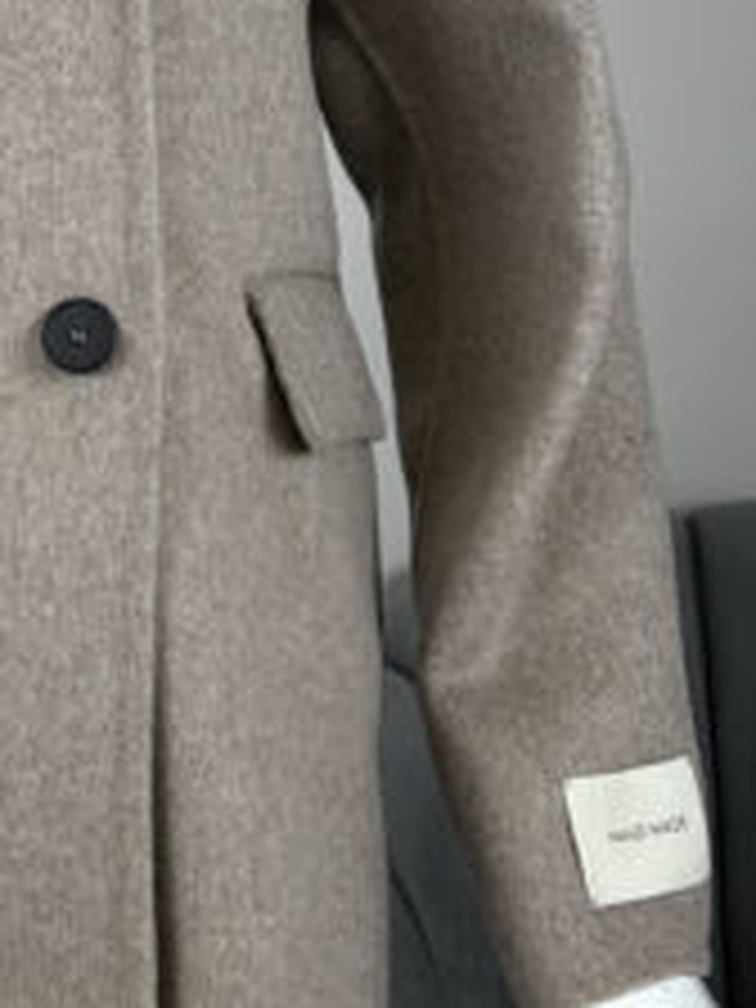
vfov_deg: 20.5
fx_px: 2708
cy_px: 40
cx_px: -54
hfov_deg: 15.5
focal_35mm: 93
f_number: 1.5
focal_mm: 5.7
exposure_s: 1/100
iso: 40
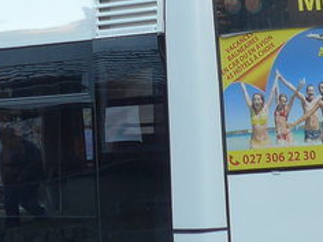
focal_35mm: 336
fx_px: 3135
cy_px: -1
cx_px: 101
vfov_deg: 4.4
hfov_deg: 5.9
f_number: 3.9
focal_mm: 13.4
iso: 100
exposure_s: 1/80
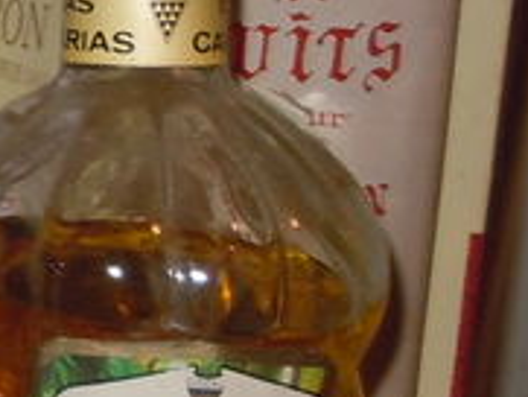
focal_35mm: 166
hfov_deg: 10.0
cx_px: -855
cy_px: 158
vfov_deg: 9.0
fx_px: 2534
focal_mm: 5.4
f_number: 3.5
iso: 200
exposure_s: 1/30
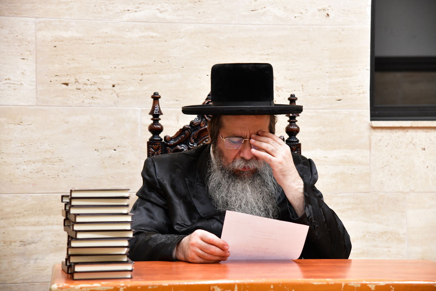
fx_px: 1041
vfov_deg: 15.9
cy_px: 146
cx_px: 218
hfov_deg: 23.6
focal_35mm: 86
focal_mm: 86
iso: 2500
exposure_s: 1/100
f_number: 5.6
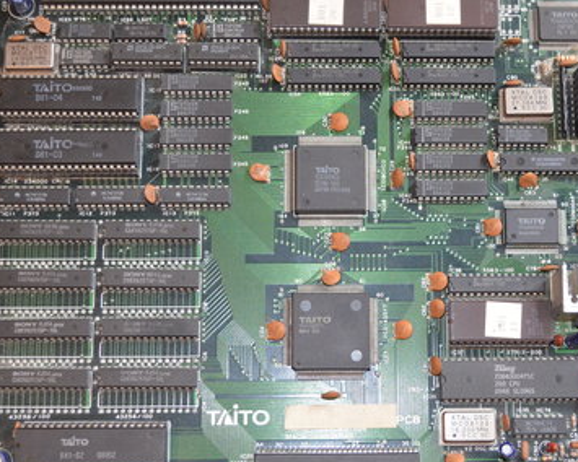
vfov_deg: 22.2
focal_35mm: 69
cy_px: 243
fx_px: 1177
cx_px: 356
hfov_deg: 27.5
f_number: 4.5
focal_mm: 29
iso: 1800
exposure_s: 1/60
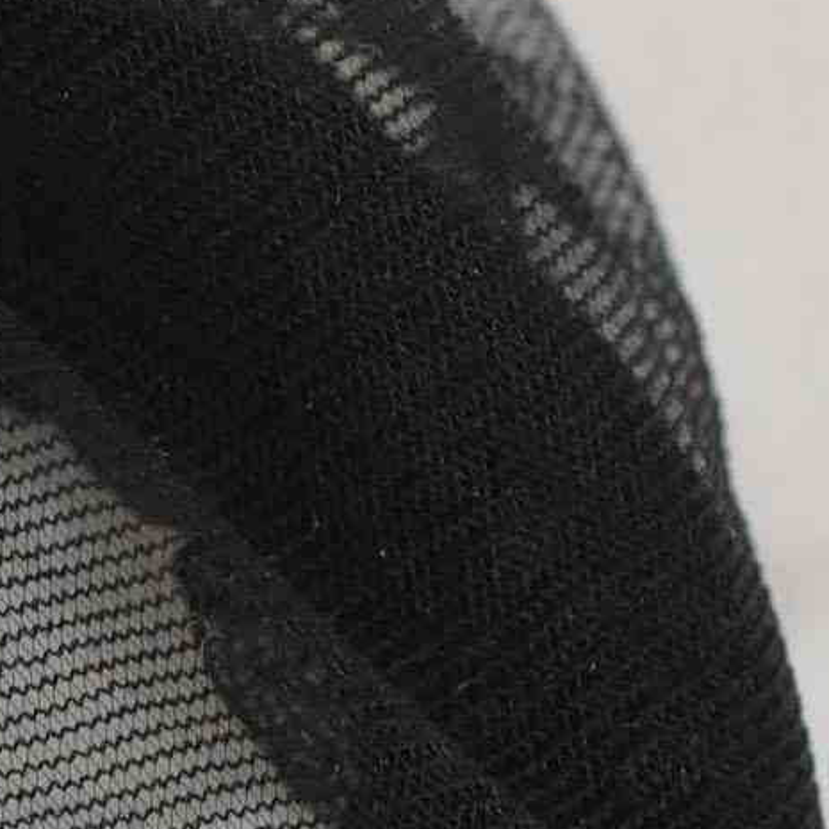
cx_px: -576
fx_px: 7966
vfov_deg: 5.9
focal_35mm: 294
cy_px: 910
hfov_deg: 5.9
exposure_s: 1/200
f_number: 3.5
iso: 800
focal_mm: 35
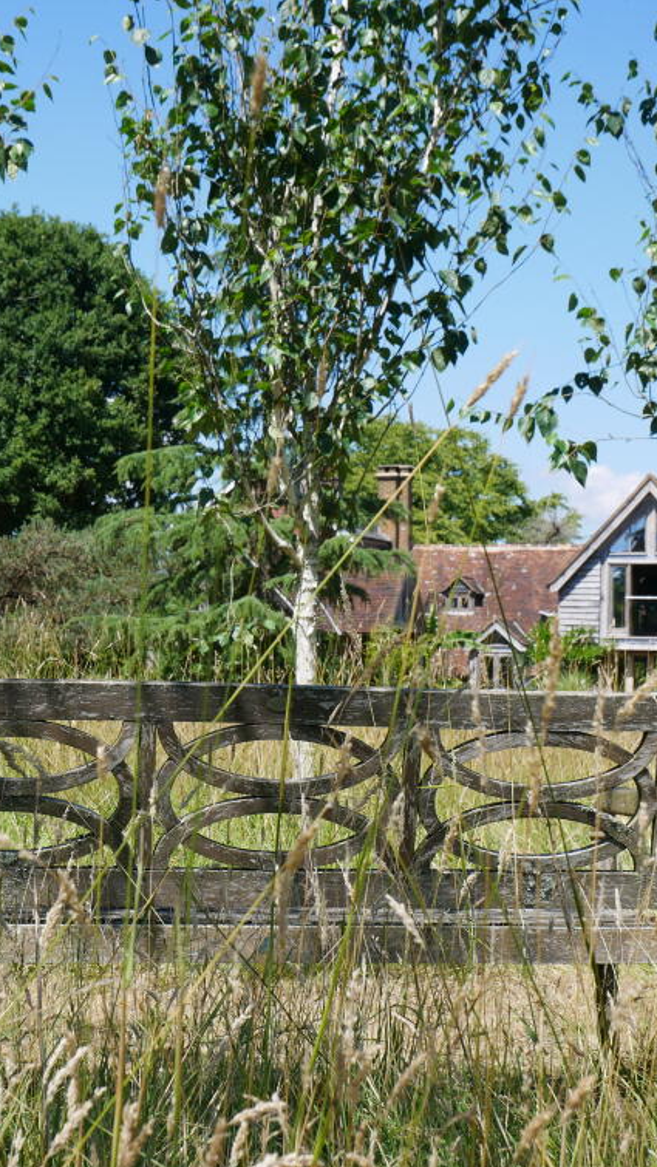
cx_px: 264
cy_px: 592
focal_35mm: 65
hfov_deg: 18.5
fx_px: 2012
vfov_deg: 32.3
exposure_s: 1/320
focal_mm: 22
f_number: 7.1
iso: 200
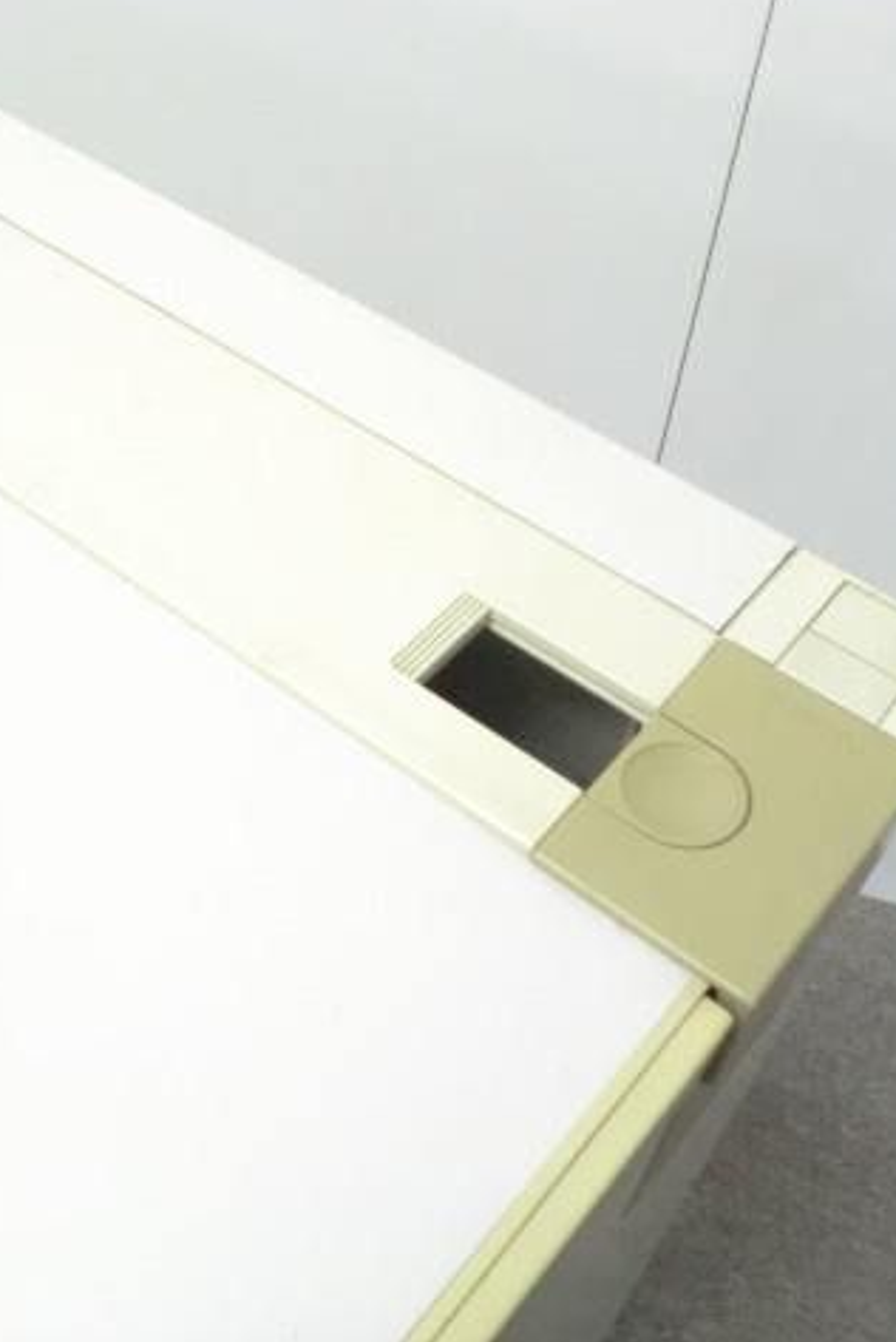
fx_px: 1677
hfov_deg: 29.5
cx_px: 252
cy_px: 664
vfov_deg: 43.6
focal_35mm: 45
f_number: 3.5
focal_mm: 5.8
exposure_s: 1/40
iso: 800
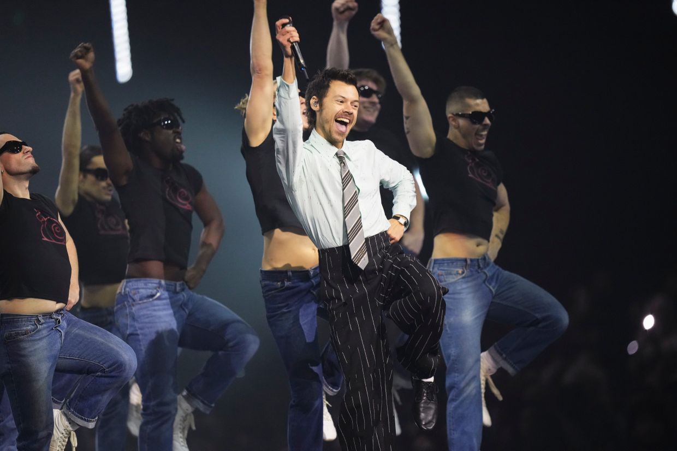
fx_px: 7520
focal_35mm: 400
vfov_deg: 3.4
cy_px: 226
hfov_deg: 5.2
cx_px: 338
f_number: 2.8
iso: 4000
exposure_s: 1/400
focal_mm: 400
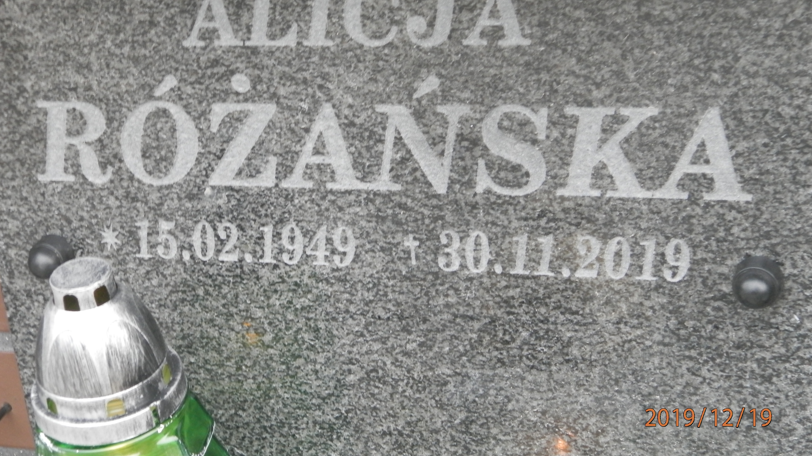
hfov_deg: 28.2
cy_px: 175
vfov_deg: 16.1
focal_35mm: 75
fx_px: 1615
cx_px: 411
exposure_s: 1/15
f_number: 4
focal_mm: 12.2
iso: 200
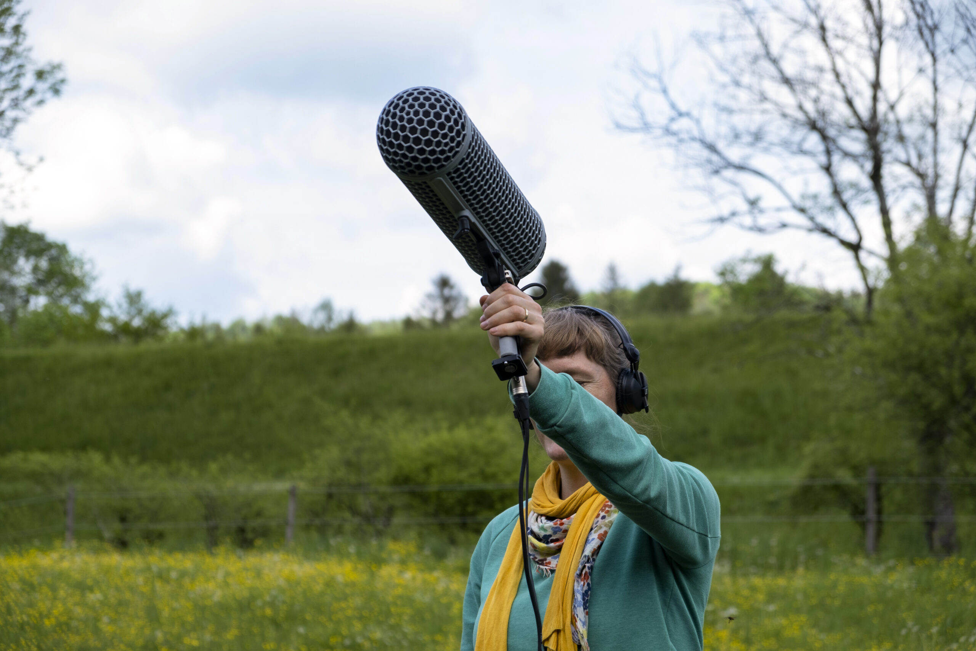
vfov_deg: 16.5
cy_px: 326
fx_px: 2250
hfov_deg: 24.5
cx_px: 488
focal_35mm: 83
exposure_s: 1/550
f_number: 4
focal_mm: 55
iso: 160
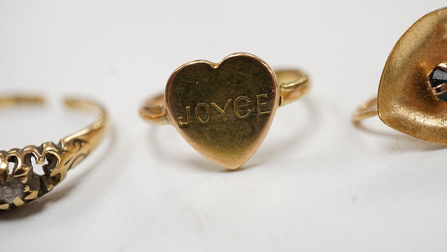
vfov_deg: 24.9
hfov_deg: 42.9
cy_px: 119
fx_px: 569
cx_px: 225
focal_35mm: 48
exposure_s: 1/125
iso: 1250
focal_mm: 30
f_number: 11
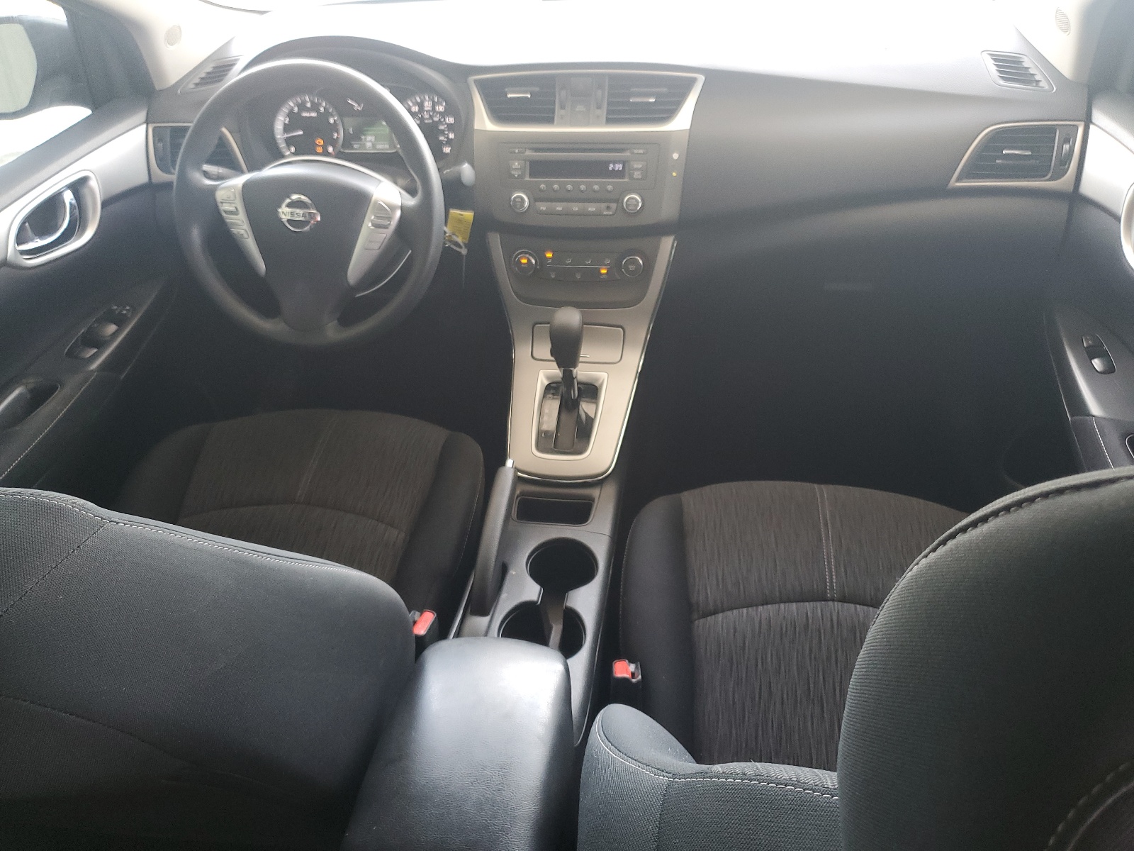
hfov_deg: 67.3
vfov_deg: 53.1
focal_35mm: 26
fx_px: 852
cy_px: 426
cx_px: 567
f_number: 1.5
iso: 105
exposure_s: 1/60.2
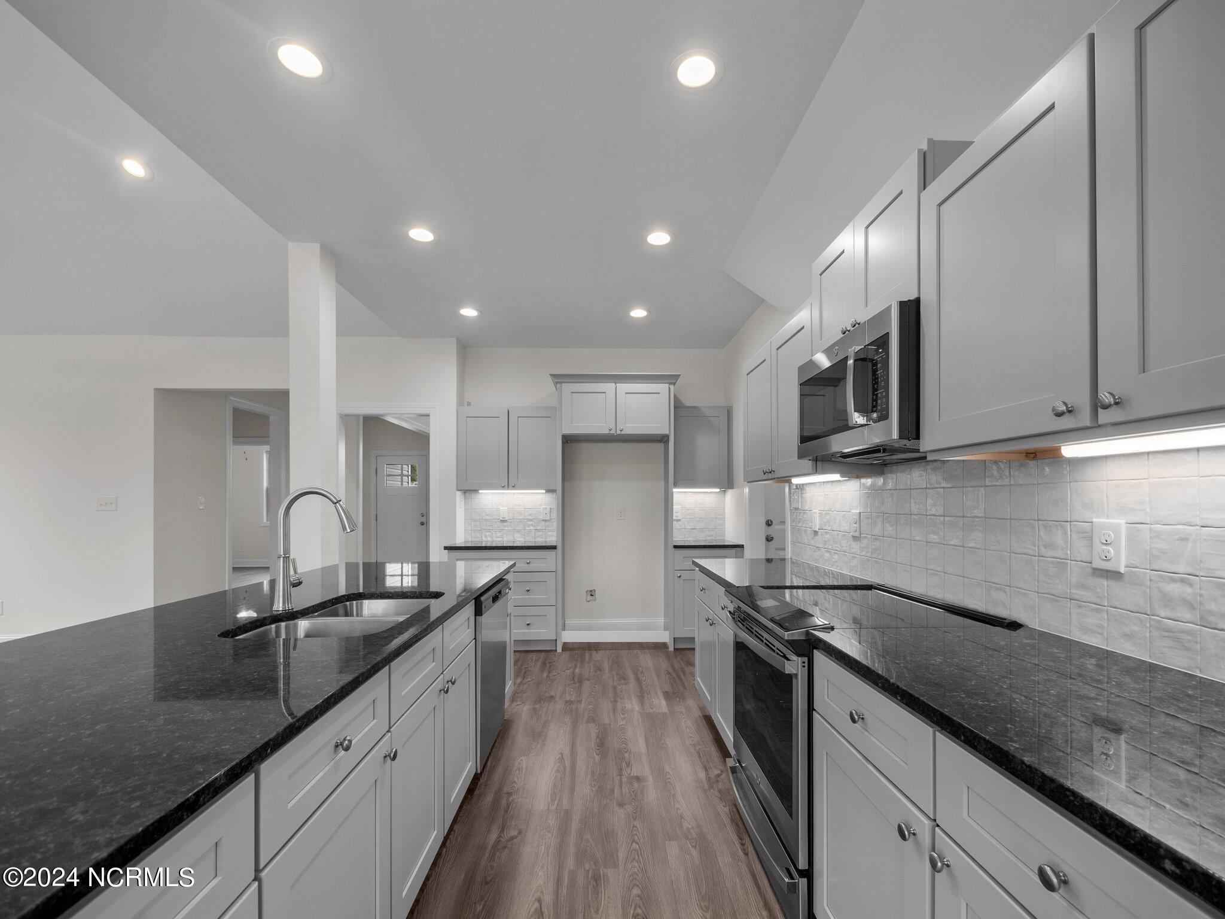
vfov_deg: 85.7
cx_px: 612
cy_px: 460
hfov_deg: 102.1
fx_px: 495
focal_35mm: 14
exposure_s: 1/20
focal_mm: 7
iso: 400
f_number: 4
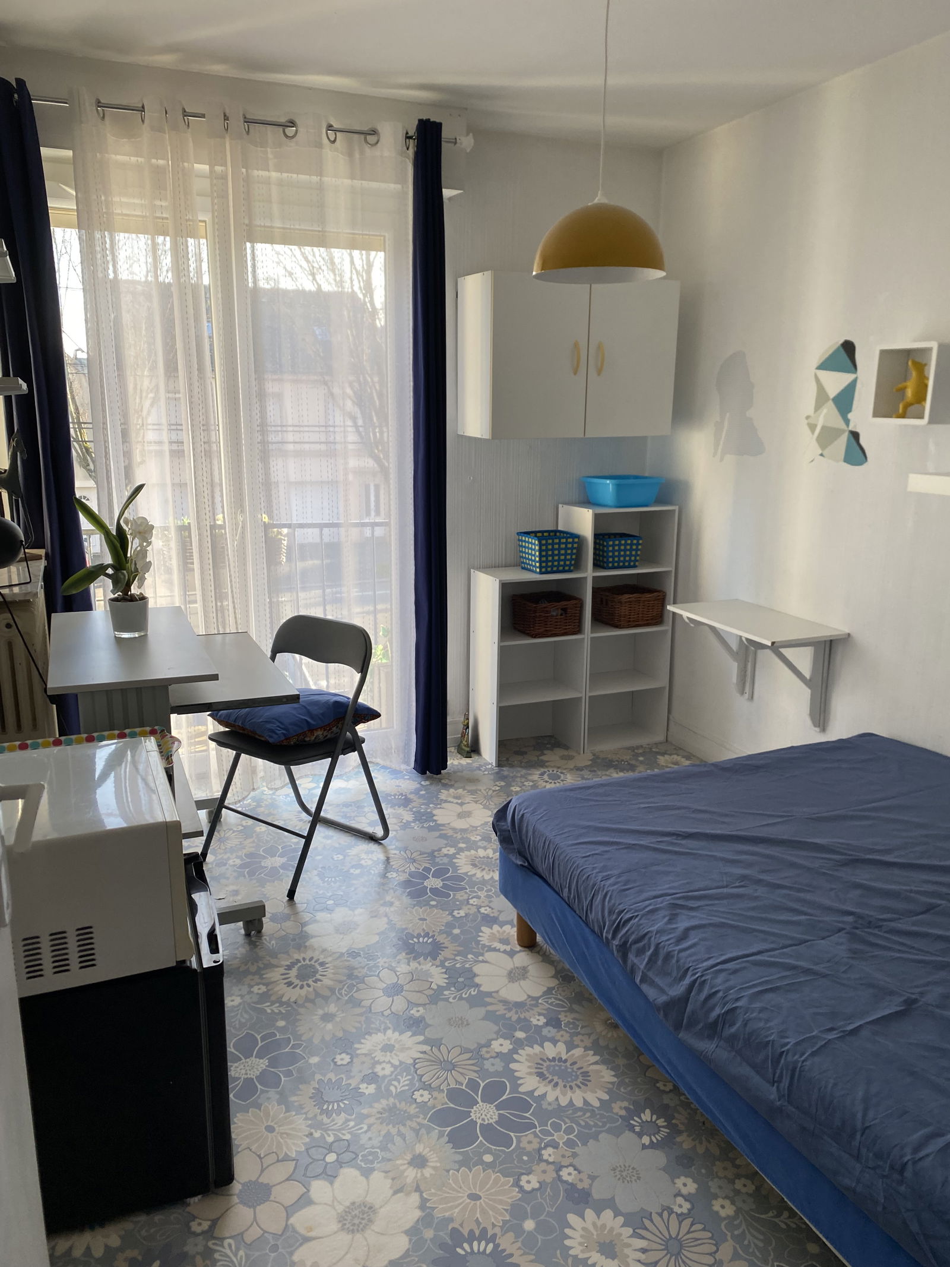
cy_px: 634
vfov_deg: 67.3
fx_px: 951
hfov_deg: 53.1
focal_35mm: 26
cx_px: 475
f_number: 1.8
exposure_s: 1/122
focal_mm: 4.25
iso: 80
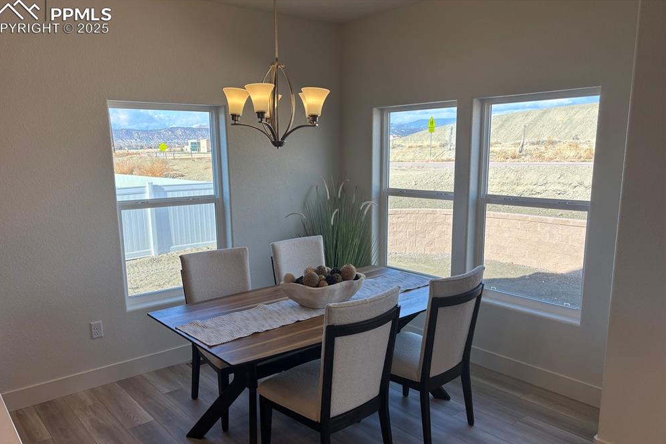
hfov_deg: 65.4
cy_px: 254
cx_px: 322
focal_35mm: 28
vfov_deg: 46.3
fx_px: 518
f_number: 1.6
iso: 50
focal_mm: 5.96
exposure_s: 1/515
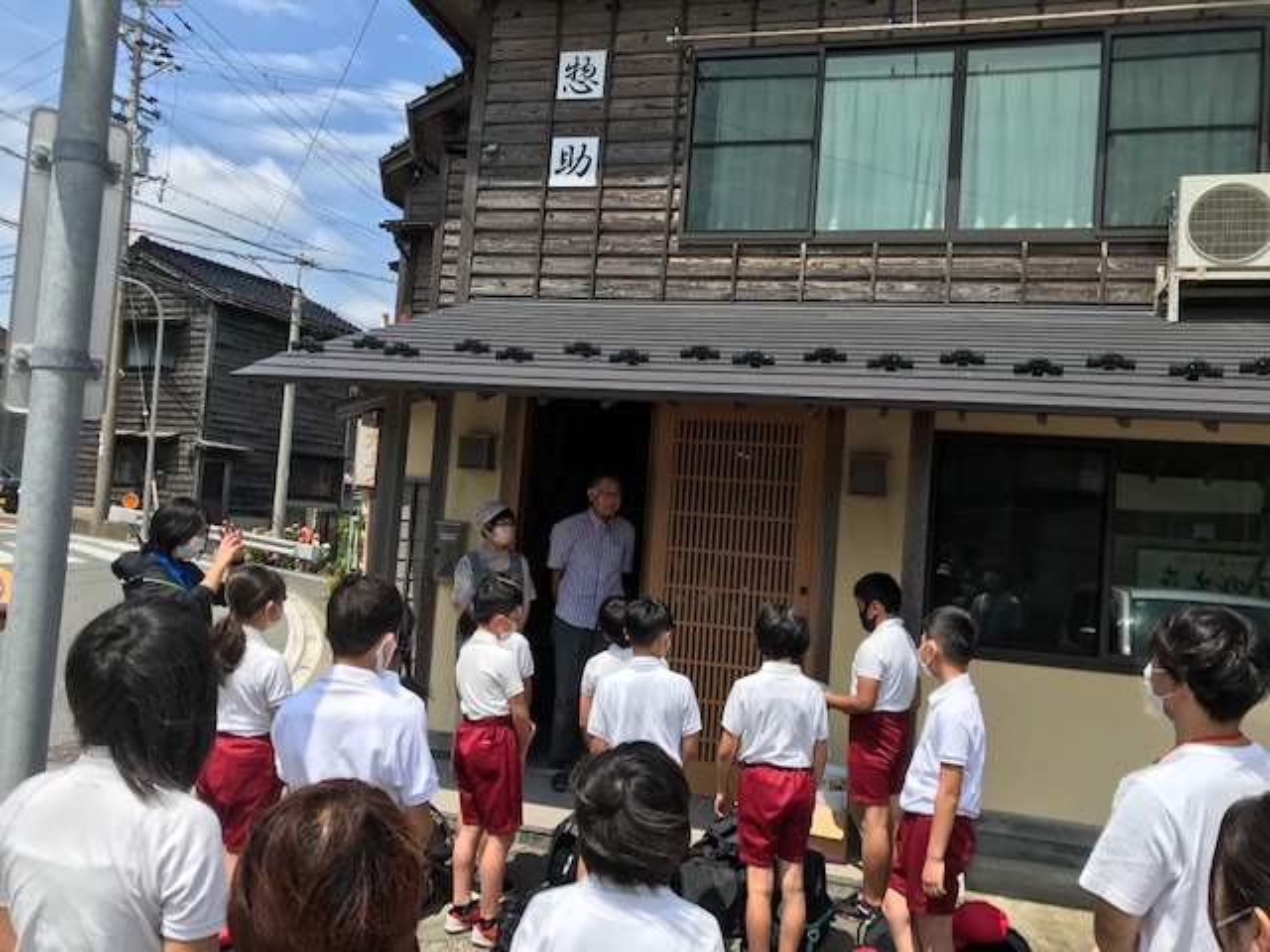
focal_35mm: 28
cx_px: 635
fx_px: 1027
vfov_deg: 49.7
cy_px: 476
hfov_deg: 63.4
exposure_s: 1/1996
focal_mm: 3.99
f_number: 1.8
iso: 20
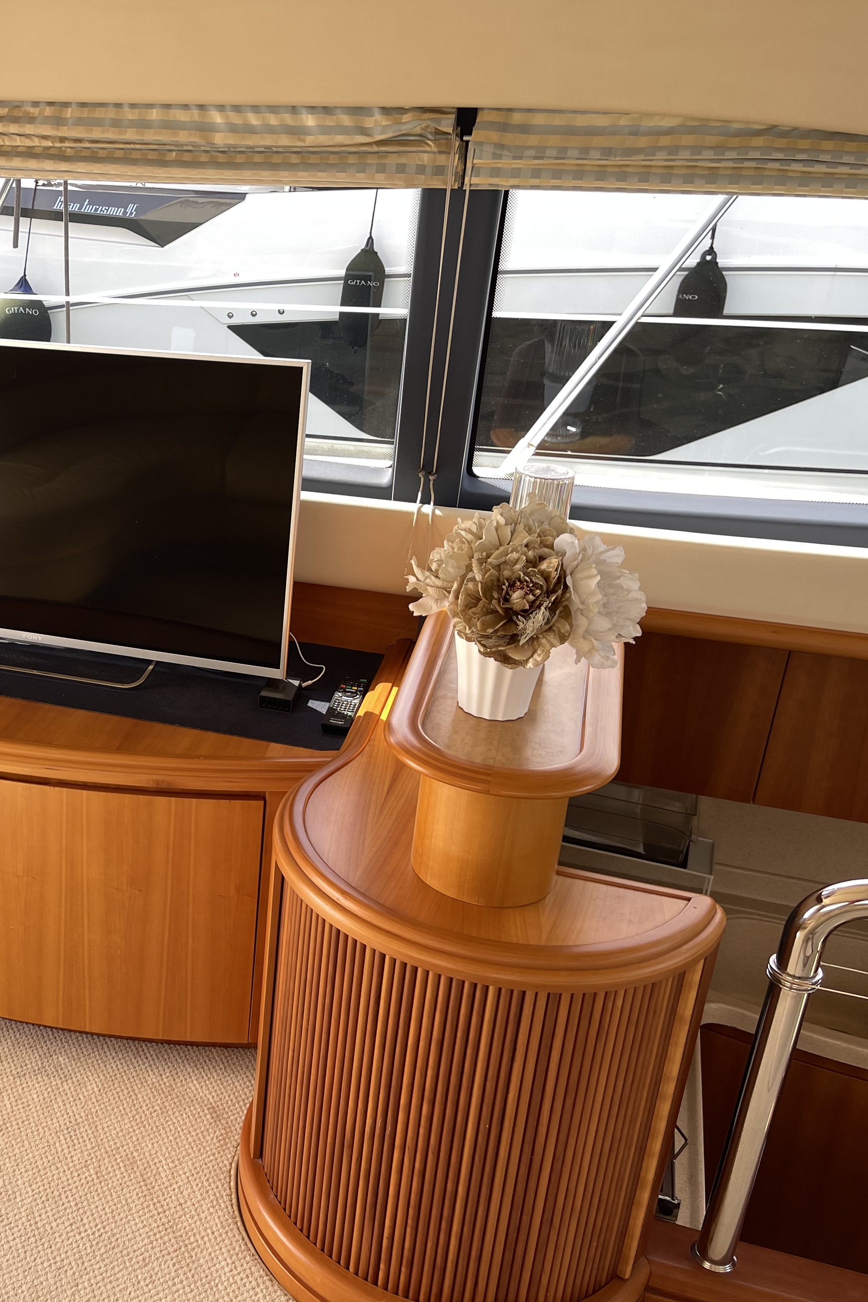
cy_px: 646
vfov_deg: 54.4
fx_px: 1266
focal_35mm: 35
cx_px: 51
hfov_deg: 35.1
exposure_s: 1/157
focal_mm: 5.1
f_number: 1.6
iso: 32
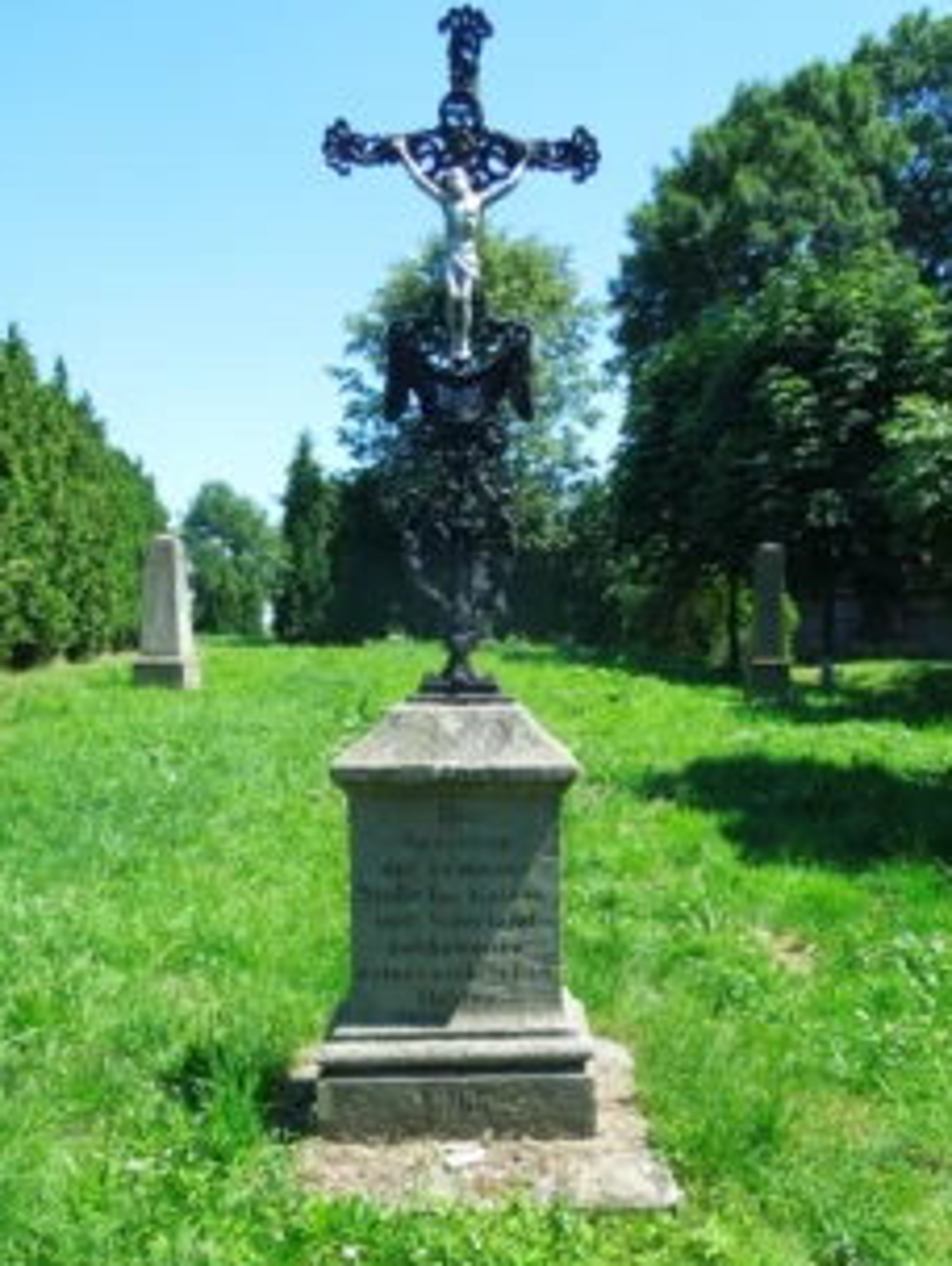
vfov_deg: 61.3
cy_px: 723
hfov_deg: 48.3
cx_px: 518
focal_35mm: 29
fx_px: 1061
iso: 400
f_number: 6.6
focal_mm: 4.5
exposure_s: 1/500
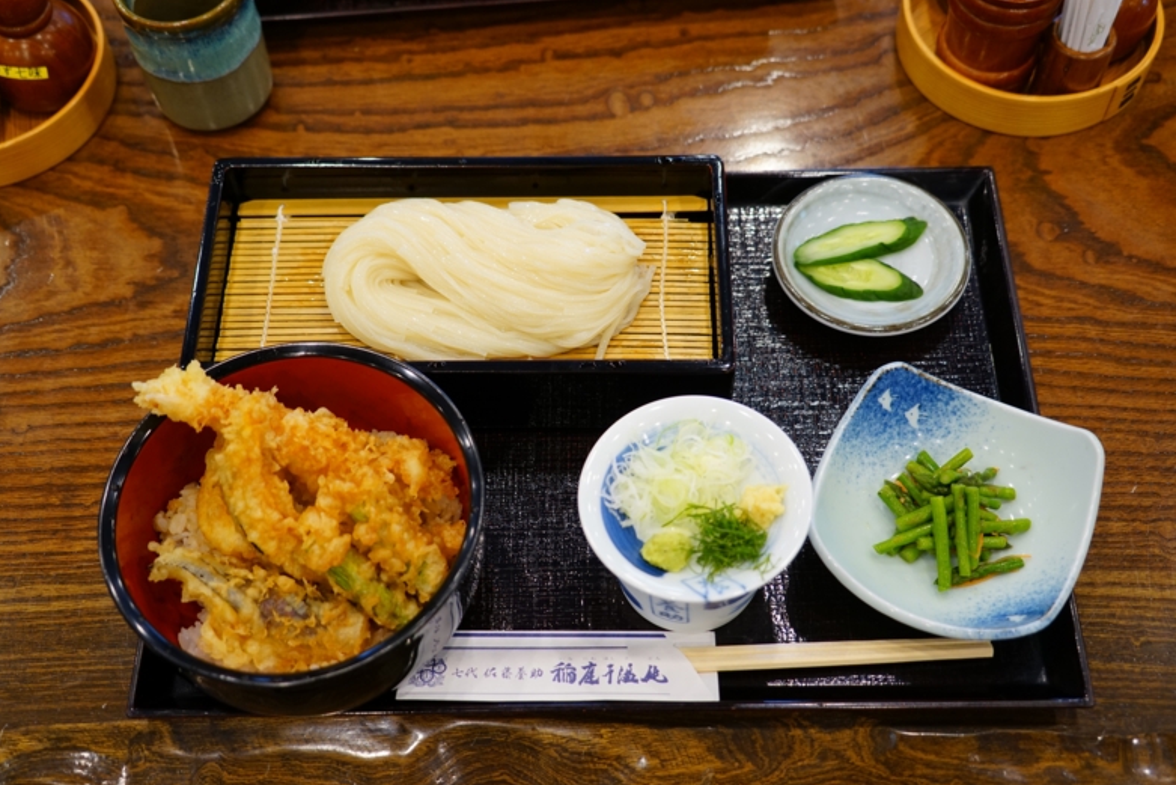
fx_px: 1372
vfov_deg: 31.9
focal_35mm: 42
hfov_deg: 46.4
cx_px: 595
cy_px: 384
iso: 800
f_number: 4.5
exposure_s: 1/60
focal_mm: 41
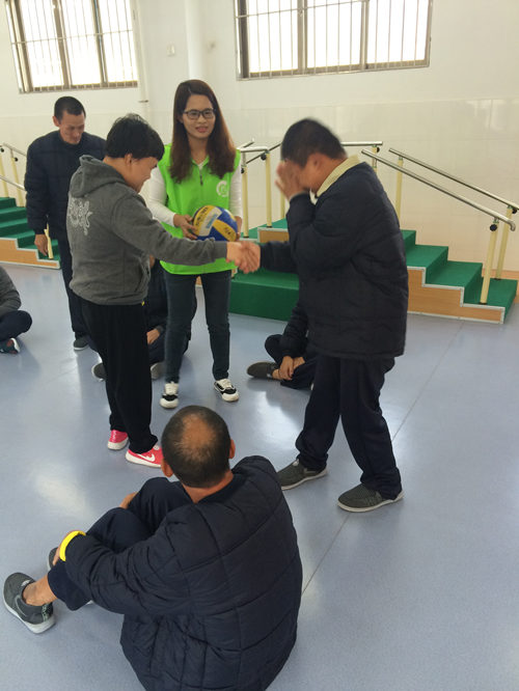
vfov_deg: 61.6
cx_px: 260
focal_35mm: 29
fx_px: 579
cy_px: 346
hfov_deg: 48.3
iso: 100
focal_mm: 4.15
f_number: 2.2
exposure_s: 1/33
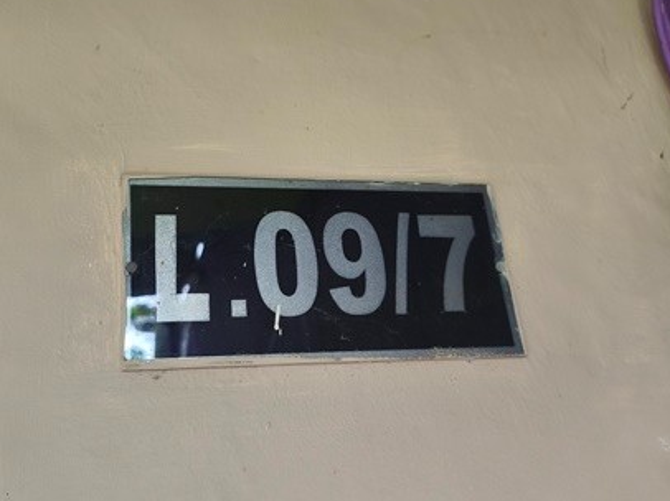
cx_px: 284
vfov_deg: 41.7
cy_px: 241
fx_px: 658
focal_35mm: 34
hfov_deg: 53.8
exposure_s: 1/120
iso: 320
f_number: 1.65
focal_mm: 6.18
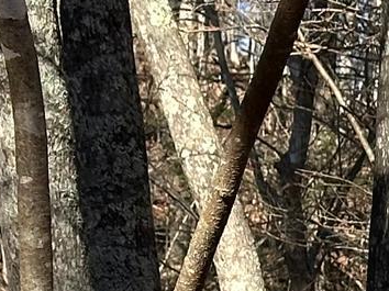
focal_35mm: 278
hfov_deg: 6.8
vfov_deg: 5.1
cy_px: 764
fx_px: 3122
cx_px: 900
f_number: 1.78
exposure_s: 1/1242
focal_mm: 6.86
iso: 64
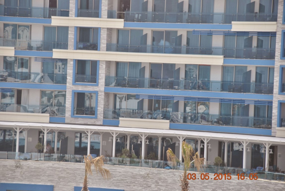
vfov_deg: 7.1
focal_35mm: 195
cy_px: 96
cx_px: 142
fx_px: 1546
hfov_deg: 10.5
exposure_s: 1/500
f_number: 5.6
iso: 160
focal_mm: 130
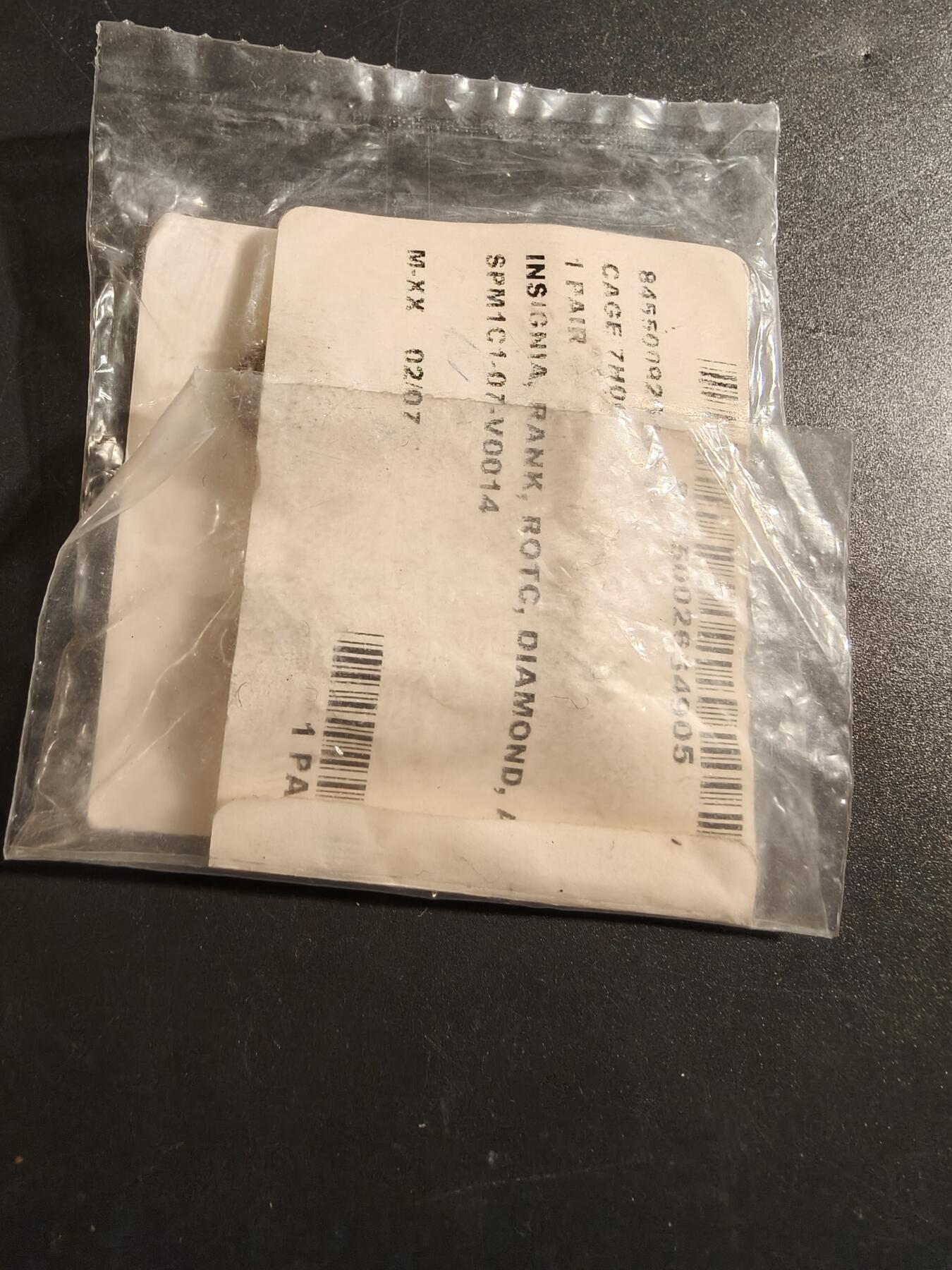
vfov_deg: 73.9
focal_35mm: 23
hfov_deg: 58.9
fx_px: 843
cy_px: 635
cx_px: 476
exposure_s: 1/100
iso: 160
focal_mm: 2.32
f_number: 2
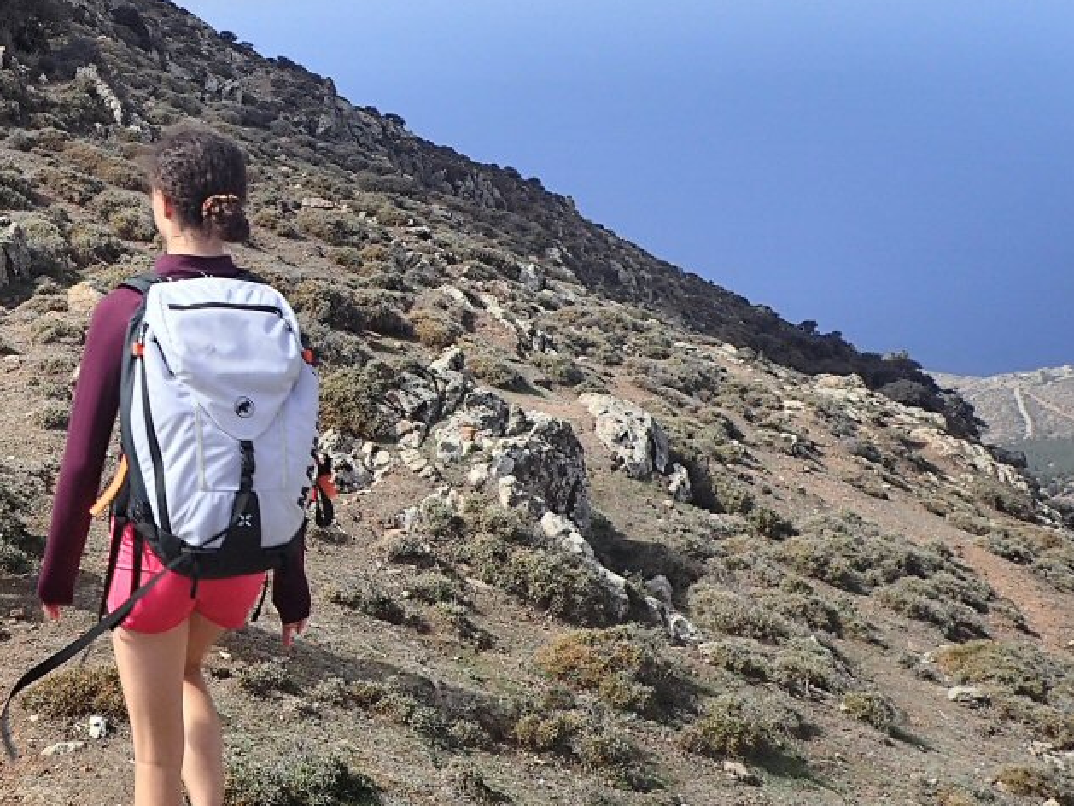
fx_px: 1645
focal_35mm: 53
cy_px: 188
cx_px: 98
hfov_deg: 34.1
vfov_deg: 27.1
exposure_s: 1/200
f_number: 8
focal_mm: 4.5
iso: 100
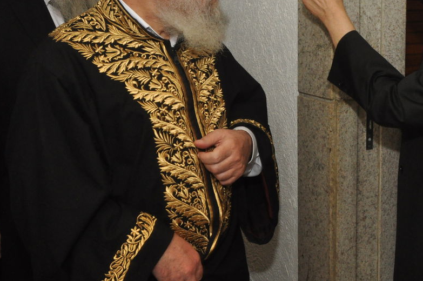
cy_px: 63
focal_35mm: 59
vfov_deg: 22.7
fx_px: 692
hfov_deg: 32.9
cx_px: 346
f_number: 13
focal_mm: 22
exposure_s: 1/60
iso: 1250
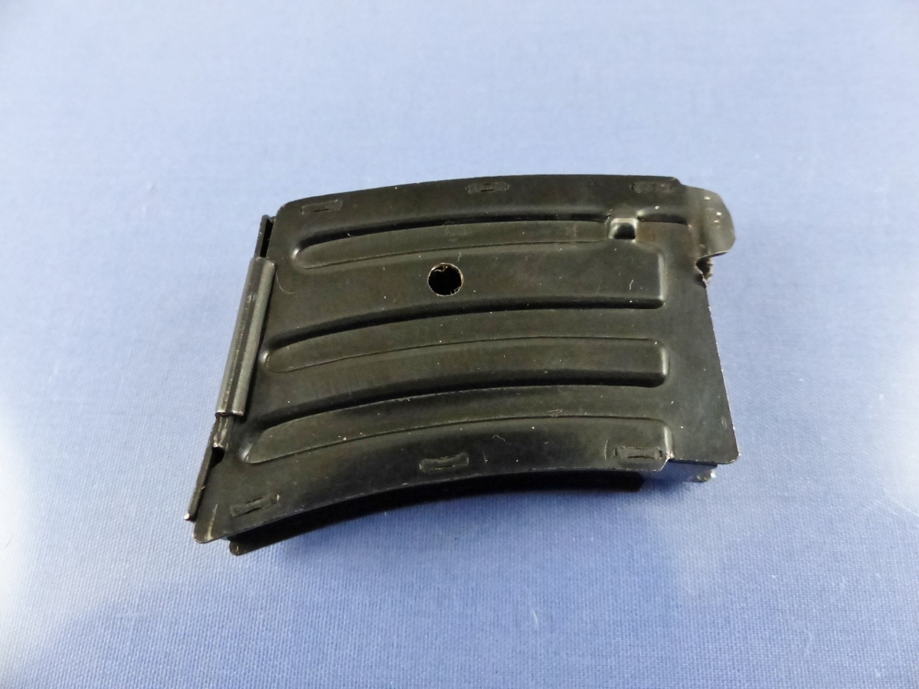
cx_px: 460
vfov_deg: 54.9
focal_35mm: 25
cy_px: 344
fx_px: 664
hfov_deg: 69.4
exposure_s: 1/250
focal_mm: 4.5
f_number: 2.8
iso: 1000
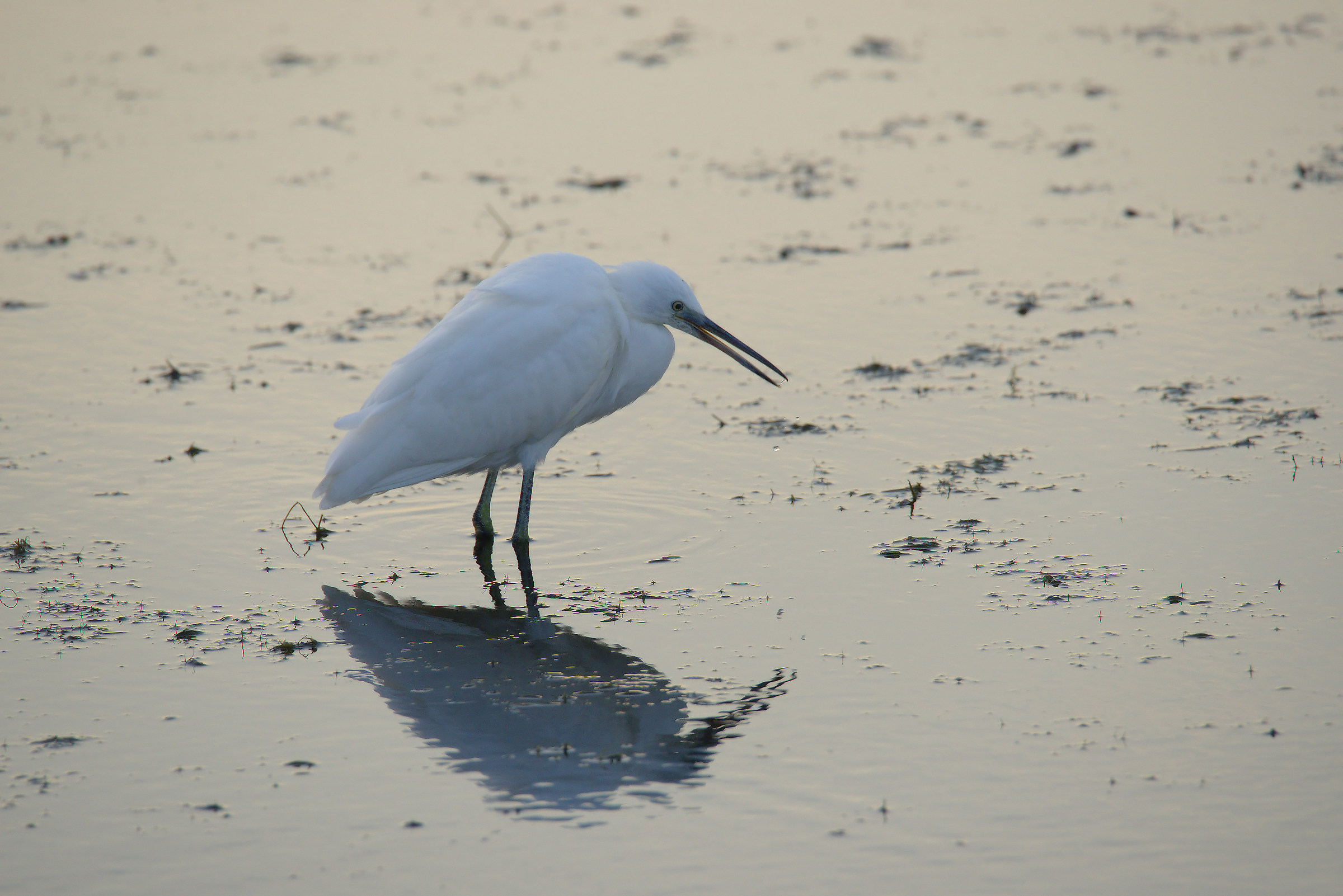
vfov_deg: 2.3
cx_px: 672
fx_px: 22390
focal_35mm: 600
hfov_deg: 3.4
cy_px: 448
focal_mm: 600
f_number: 8
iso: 640
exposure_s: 1/640
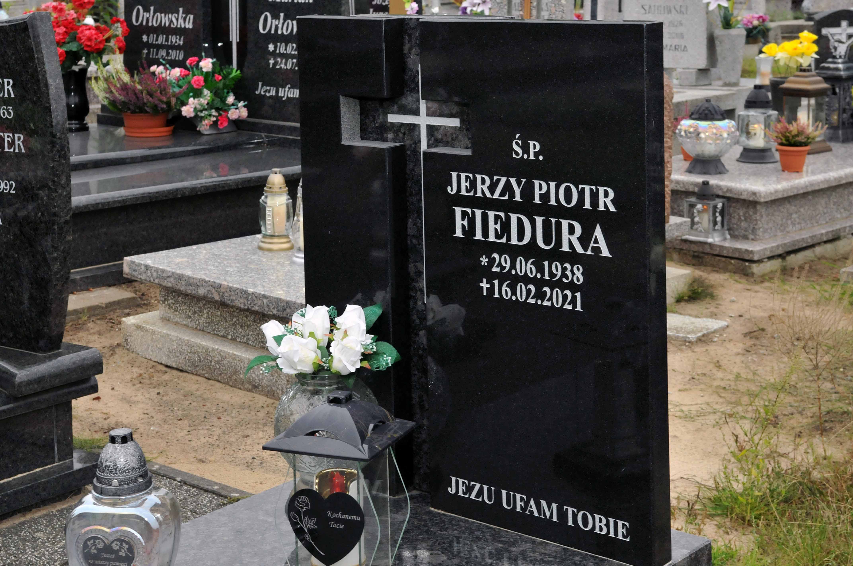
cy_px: 283
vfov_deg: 23.7
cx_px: 426
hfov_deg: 35.1
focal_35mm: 57
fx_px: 1349
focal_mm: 38
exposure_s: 1/250
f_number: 8
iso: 800
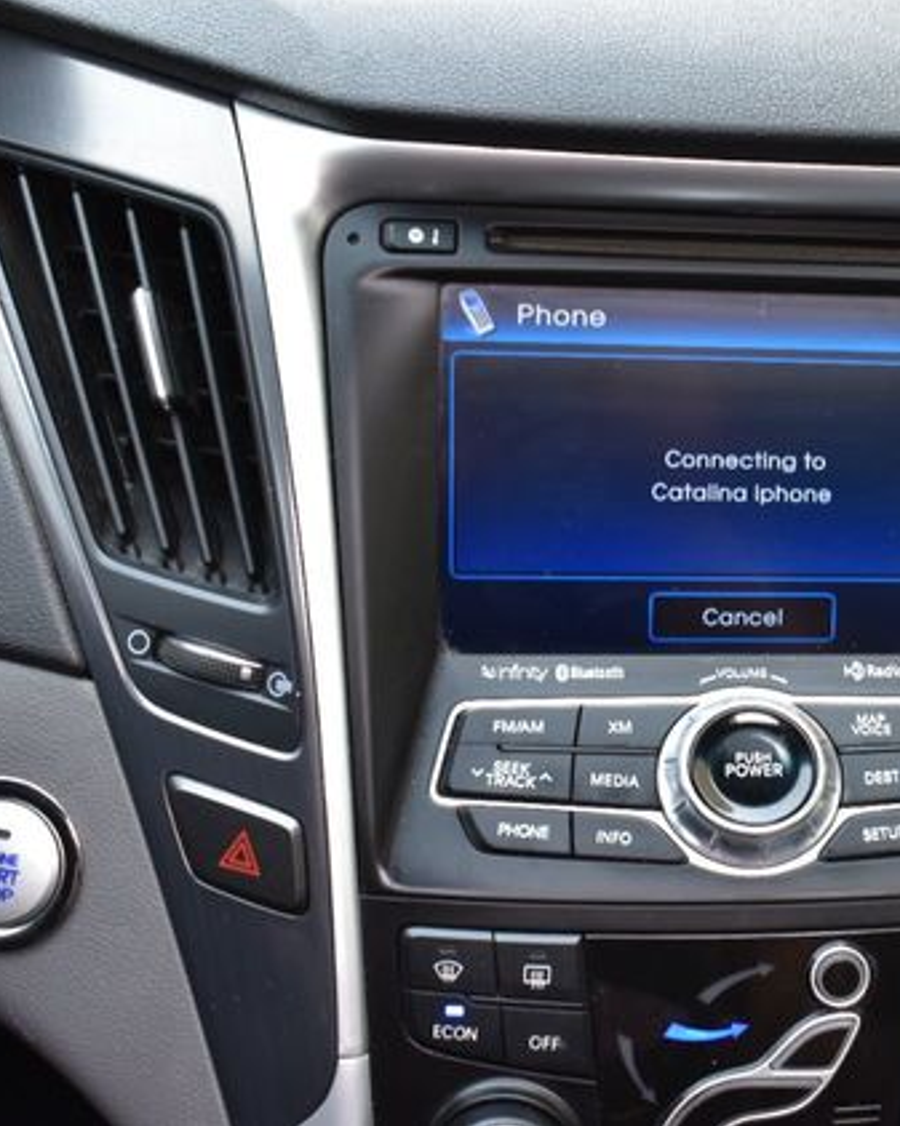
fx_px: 1924
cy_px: 559
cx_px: 839
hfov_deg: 25.4
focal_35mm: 58
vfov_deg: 32.7
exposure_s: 1/50
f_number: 8
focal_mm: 27
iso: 400
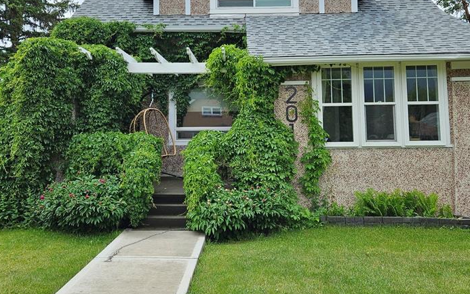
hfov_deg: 54.0
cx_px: 232
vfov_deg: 35.0
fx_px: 461
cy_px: 101
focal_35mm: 36
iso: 25
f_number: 1.8
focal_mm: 5.4
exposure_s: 1/1212
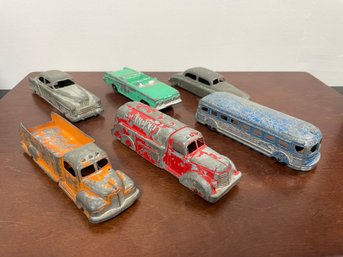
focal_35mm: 26
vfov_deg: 53.0
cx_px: 172
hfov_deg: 67.3
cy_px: 128
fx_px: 258
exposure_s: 1/60
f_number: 1.6
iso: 125
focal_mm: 4.2
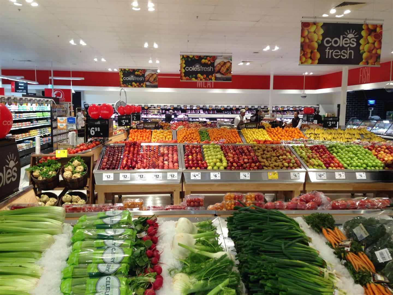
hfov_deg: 55.4
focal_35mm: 33
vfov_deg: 42.9
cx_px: 196
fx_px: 375
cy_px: 148
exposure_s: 1/30
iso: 64
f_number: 2.4
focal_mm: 4.12
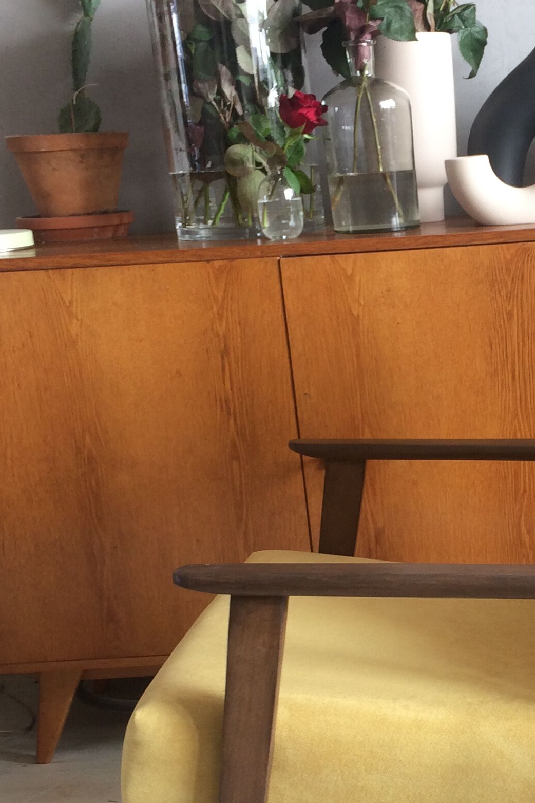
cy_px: 536
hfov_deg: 20.9
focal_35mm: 63
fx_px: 1404
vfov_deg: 31.6
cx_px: 531
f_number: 2.2
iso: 40
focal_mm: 4.15
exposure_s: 1/50
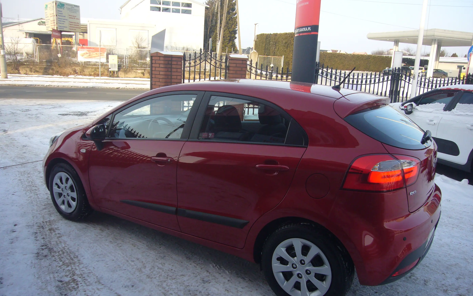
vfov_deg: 41.8
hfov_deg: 62.9
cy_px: 161
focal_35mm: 30
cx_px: 239
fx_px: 387
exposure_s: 1/250
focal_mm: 4.6
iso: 80
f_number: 2.8
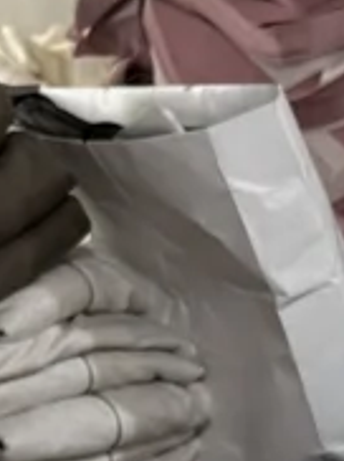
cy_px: 742
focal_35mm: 190
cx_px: 865
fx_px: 2523
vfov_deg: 10.0
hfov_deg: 7.3
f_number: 1.78
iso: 100
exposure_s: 1/100
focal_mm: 6.86
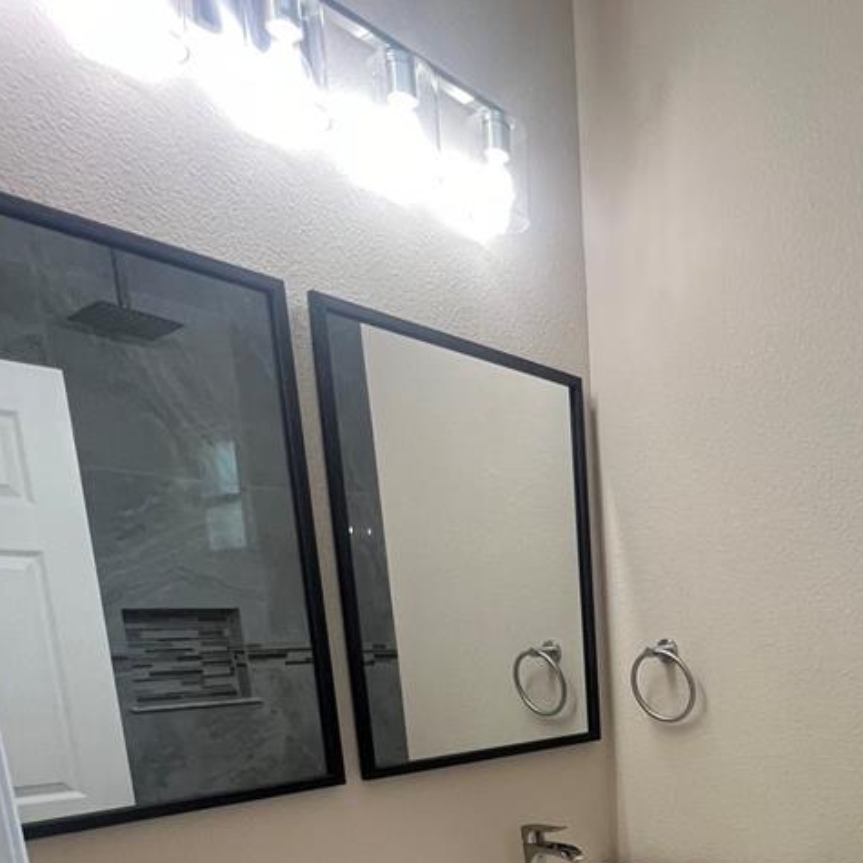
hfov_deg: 50.7
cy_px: 828
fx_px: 818
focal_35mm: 29
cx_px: 739
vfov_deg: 47.8
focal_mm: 1.57
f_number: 1.8
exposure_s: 1/120
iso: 100
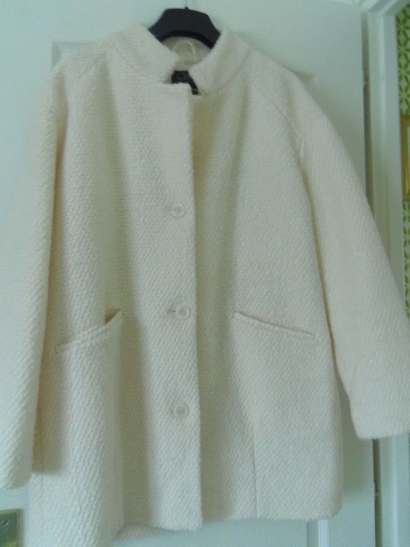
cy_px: 274
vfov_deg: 63.4
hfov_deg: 49.7
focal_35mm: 28
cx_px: 205
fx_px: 442
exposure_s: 1/15
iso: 500
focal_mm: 5
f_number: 3.9
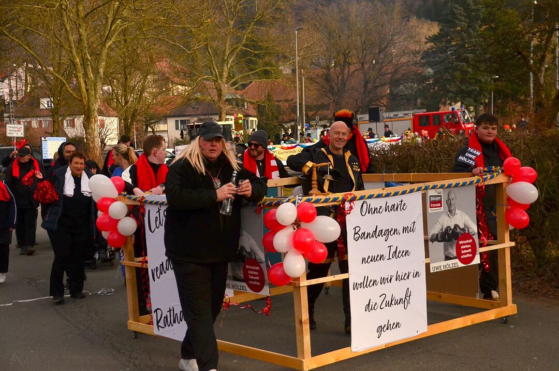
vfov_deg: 23.7
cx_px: 280
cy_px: 186
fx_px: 884
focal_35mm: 57
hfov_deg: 35.1
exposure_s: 1/3200
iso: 400
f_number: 5.6
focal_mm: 38
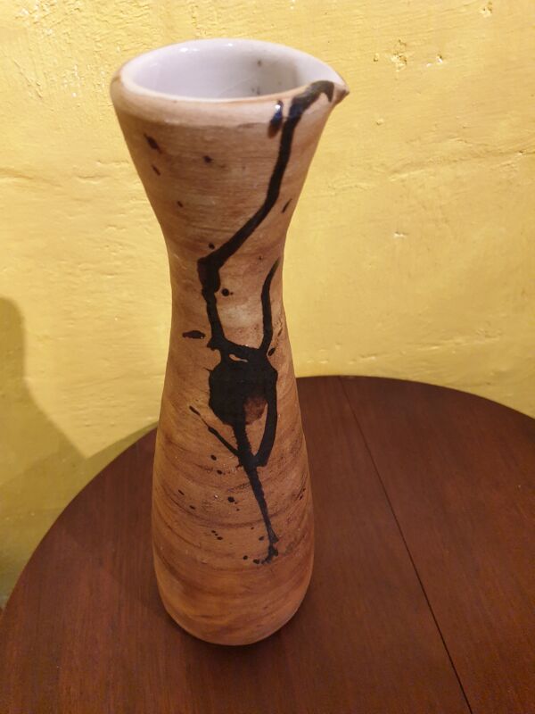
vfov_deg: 67.3
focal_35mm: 26
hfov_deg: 53.1
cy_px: 357
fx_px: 536
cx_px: 268
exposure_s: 1/50
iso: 320
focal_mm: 4.3
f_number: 1.5
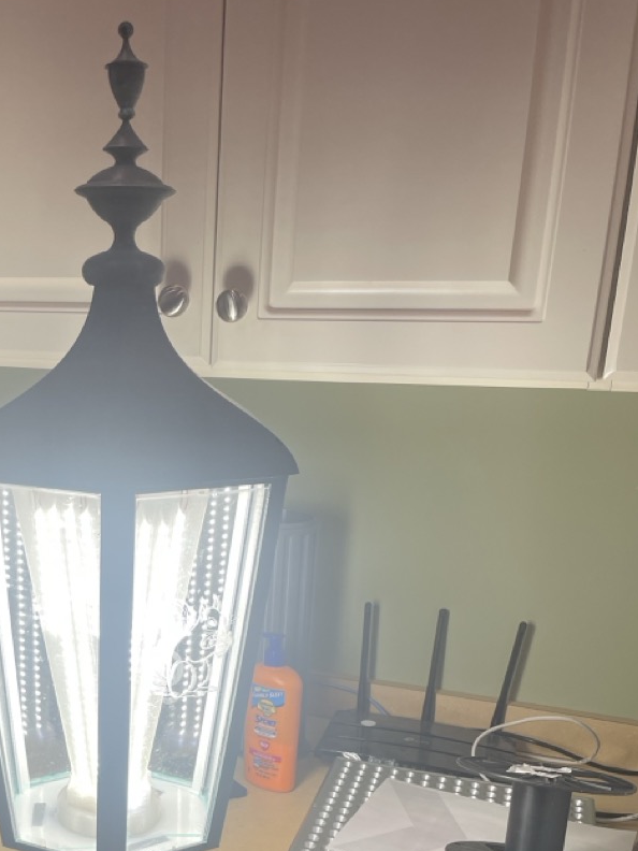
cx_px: 127
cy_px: 676
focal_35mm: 42
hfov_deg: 33.4
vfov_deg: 42.8
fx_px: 1032
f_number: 1.6
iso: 40
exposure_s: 1/120
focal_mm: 4.2
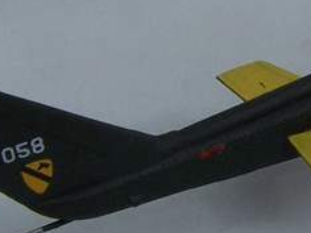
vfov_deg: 8.6
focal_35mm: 172
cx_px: 472
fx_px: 1545
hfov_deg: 11.0
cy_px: 100
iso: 80
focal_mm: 6.3
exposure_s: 1/1000
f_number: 5.6
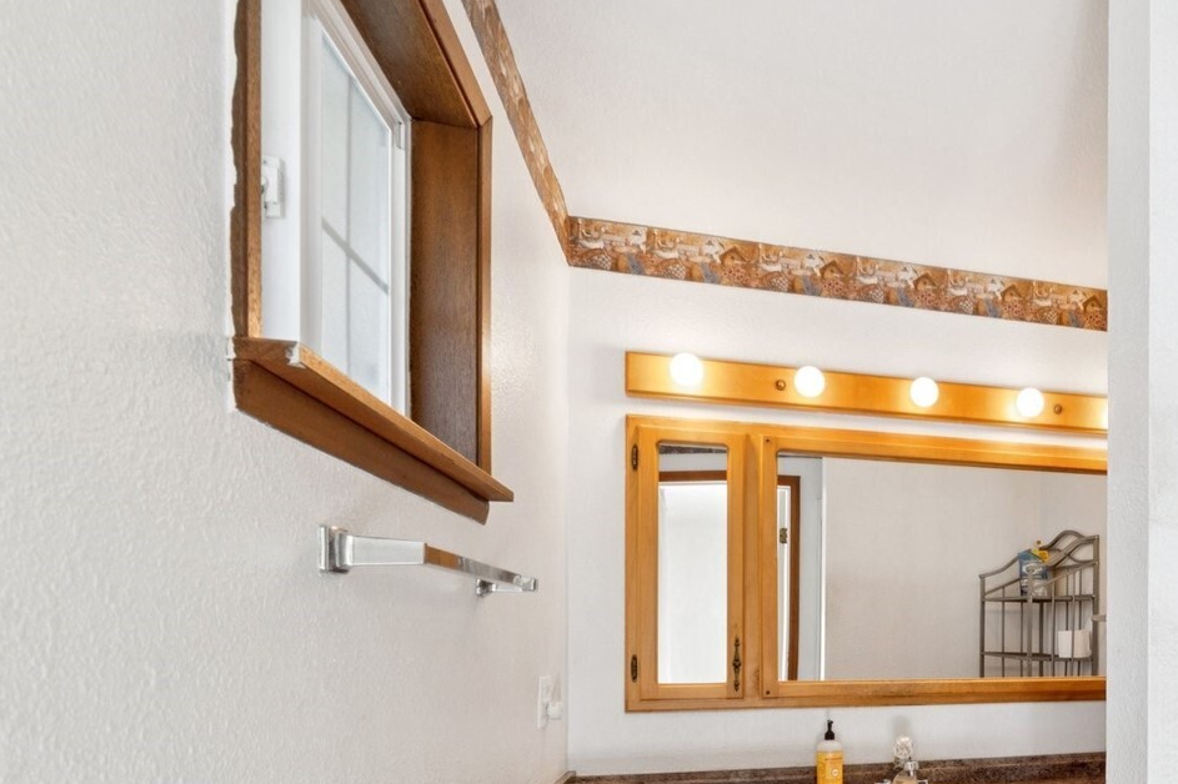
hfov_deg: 59.5
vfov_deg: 45.2
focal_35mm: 27
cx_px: 1014
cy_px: 642
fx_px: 883
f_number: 9
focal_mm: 10
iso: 250
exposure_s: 1/6
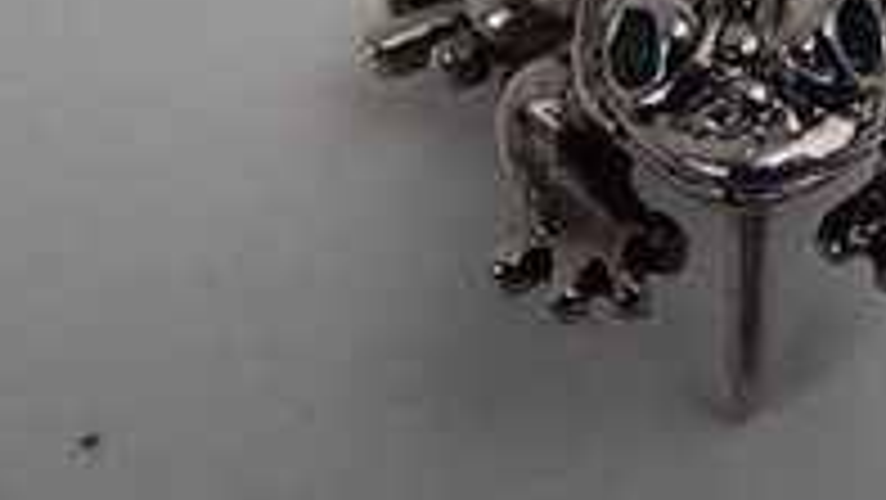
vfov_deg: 17.1
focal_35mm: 70
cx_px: 762
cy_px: 74
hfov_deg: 29.2
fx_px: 1645
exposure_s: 1/160
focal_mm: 6.64
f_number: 4.7
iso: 200
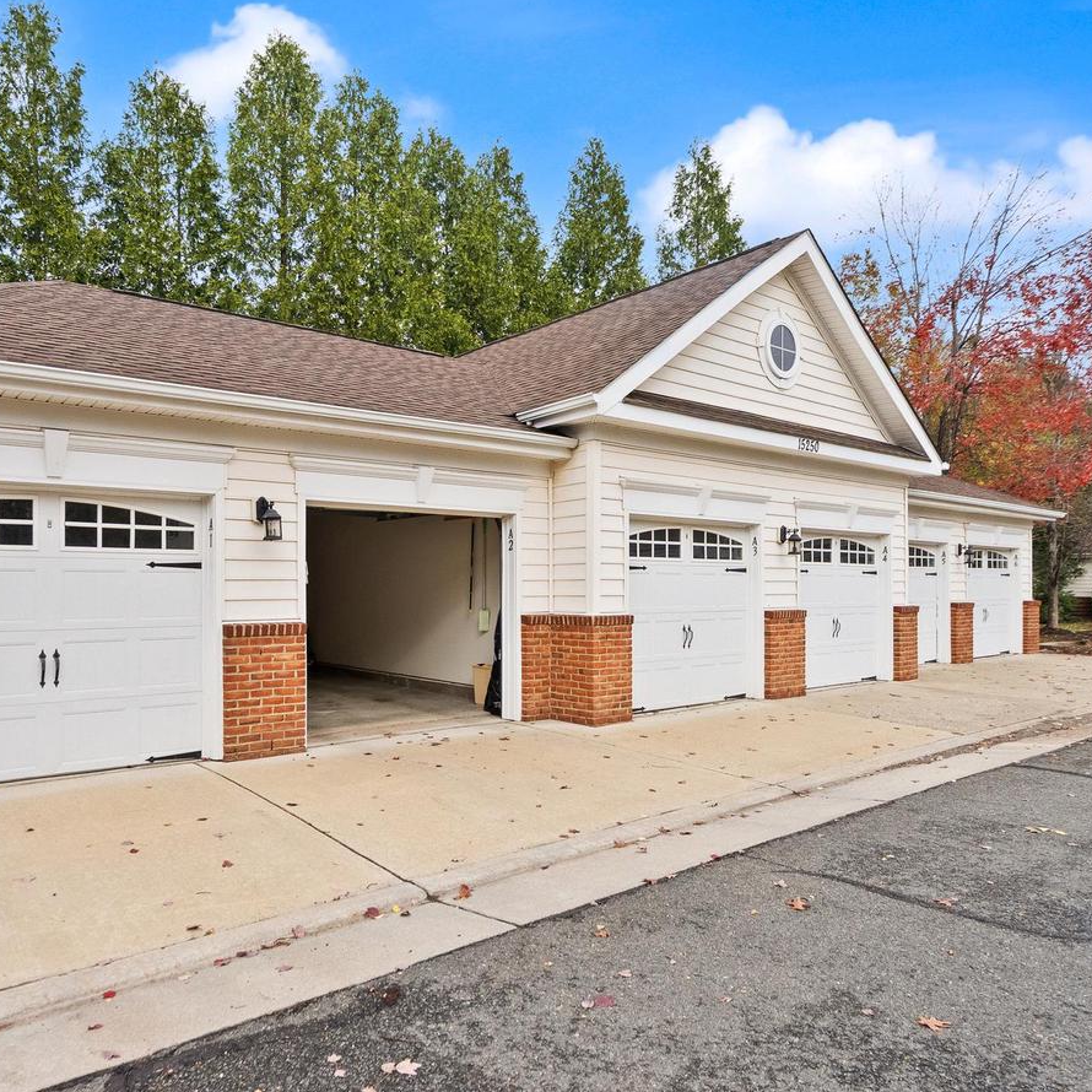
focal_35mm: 22
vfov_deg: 69.5
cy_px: 585
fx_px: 785
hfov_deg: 68.7
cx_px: 418
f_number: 8
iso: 2500
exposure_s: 1/640
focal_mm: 16
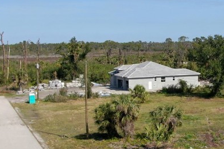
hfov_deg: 27.9
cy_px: 87
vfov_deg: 19.2
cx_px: 178
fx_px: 442
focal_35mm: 71
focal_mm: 4.68
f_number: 2.9
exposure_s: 1/1600
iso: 100
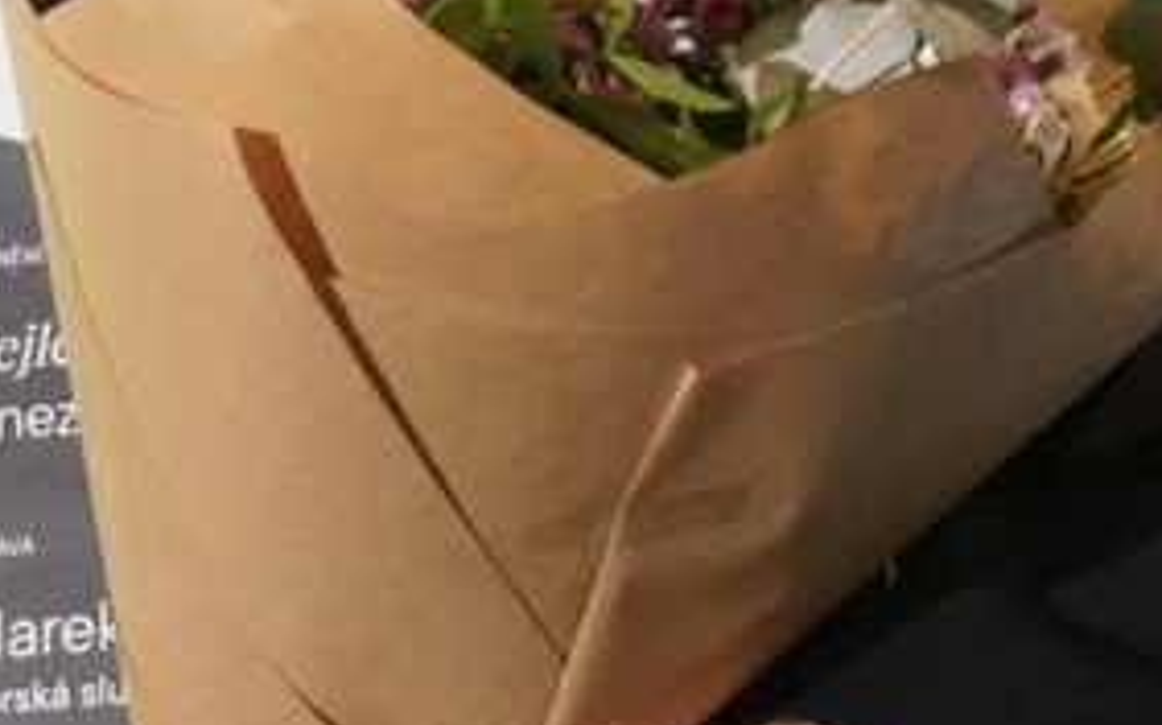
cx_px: 350
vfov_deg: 2.4
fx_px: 17316
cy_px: -515
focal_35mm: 547
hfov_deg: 3.8
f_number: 4
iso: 12800
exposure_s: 1/200
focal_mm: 140
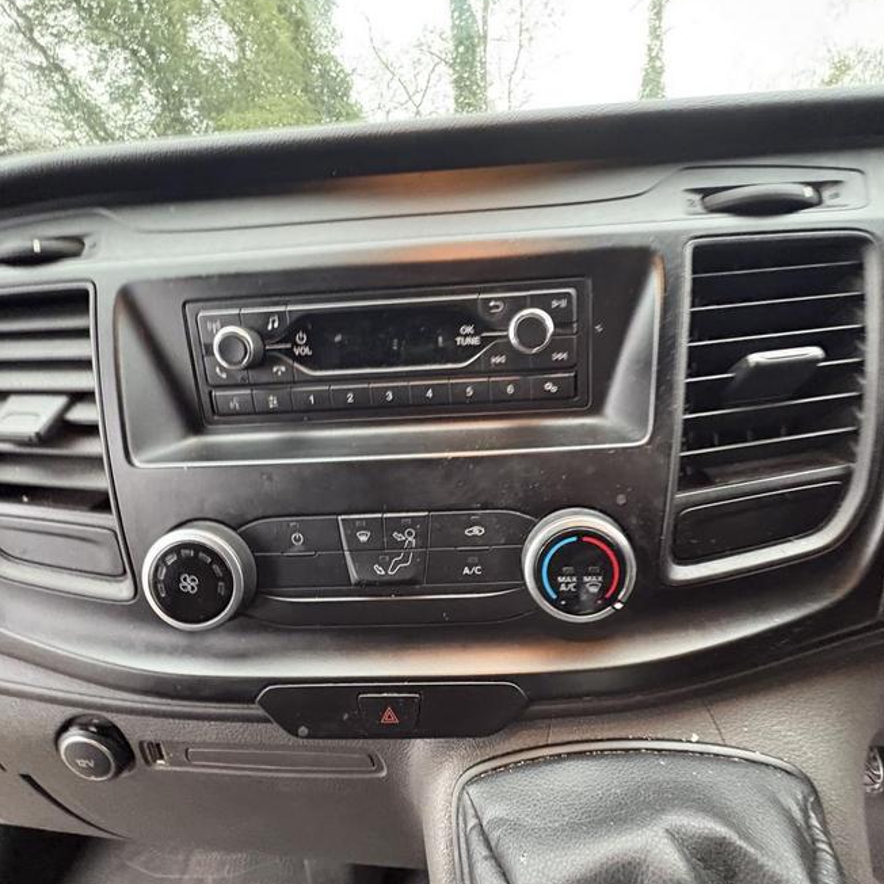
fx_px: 491
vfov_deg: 84.0
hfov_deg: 83.8
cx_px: 476
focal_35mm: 17
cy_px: 437
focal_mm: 2.22
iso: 1000
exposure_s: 1/34
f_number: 2.2
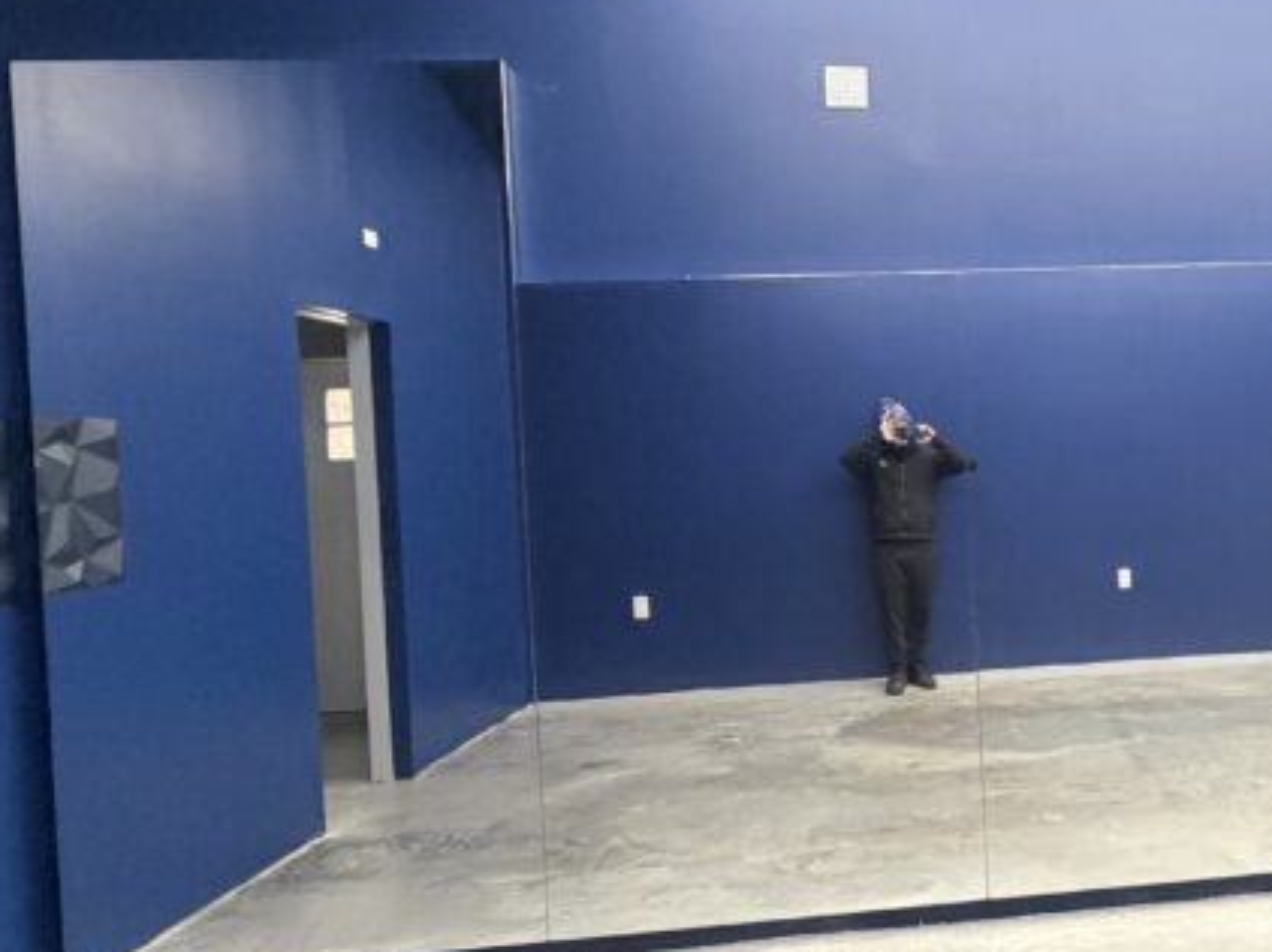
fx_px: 1249
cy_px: 443
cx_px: 1076
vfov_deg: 41.7
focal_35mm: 34
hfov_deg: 49.7
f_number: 2.2
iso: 250
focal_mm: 2.22
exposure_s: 1/120
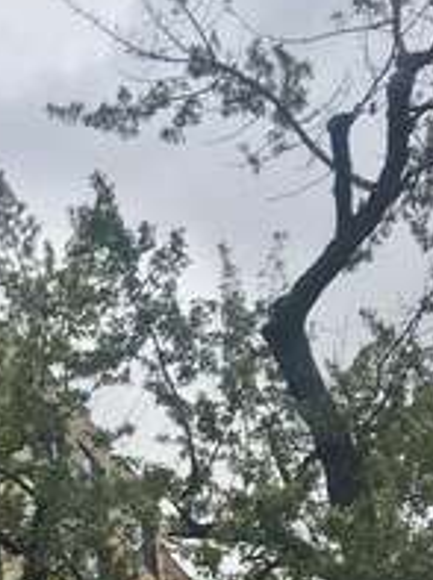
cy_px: 1045
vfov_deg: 14.6
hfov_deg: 11.5
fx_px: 1974
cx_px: -389
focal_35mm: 118
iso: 25
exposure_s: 1/986
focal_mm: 4.15
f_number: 2.2
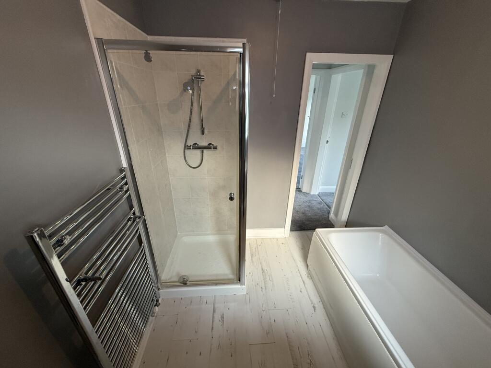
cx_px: 246
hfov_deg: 102.1
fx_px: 199
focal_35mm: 14
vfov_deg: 85.7
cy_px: 184
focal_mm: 2.22
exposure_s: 1/99
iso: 320
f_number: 2.2
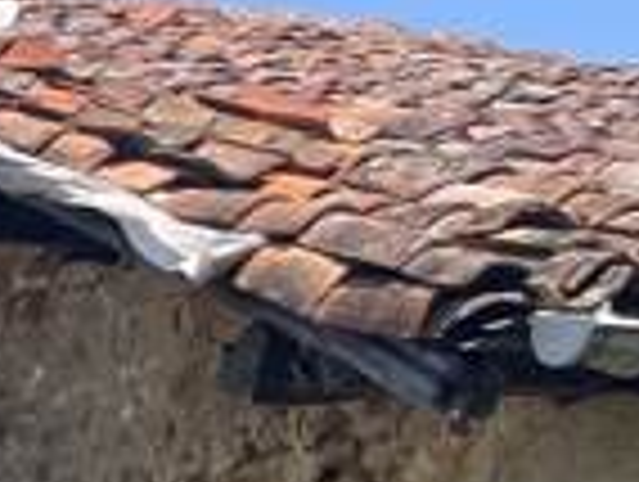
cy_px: 1257
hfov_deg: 10.9
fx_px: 2700
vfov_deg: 8.9
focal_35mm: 146
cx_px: -1008
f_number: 1.6
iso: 32
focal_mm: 4.2
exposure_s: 1/2092
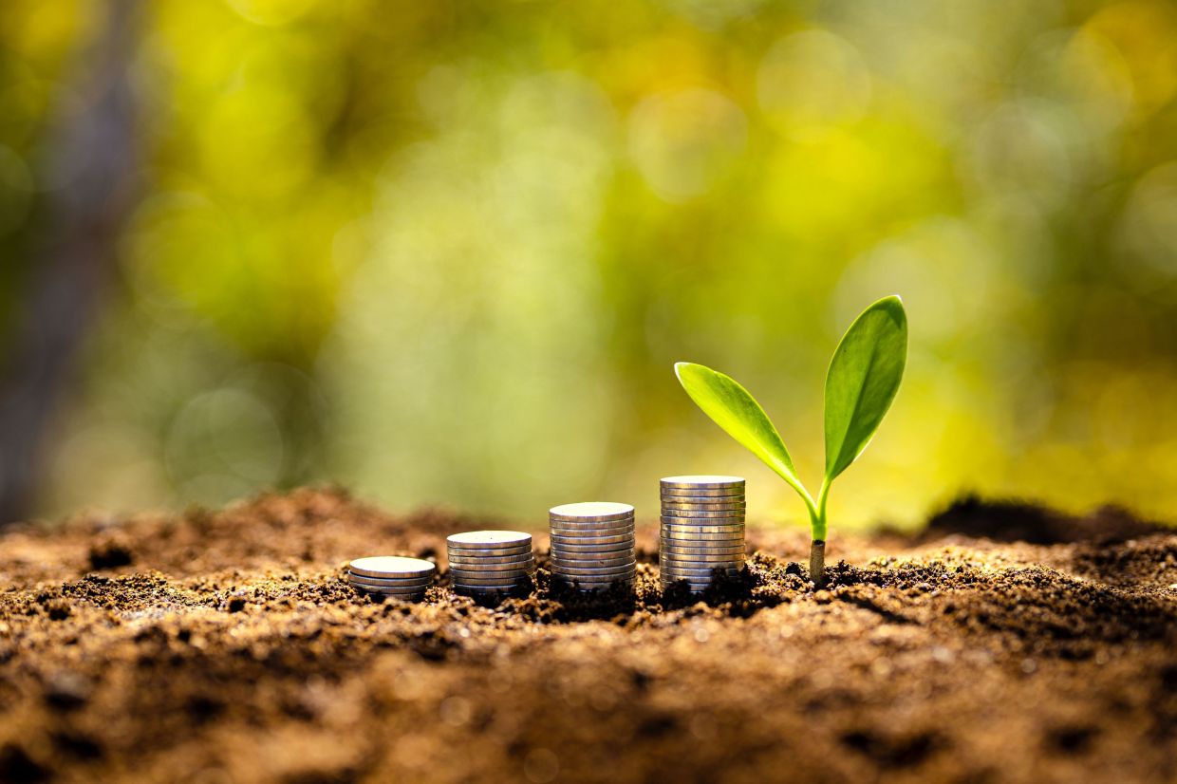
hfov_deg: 23.9
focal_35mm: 85
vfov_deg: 16.1
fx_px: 2778
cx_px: 588
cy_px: 392
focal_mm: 85
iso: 50
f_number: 2
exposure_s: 1/400
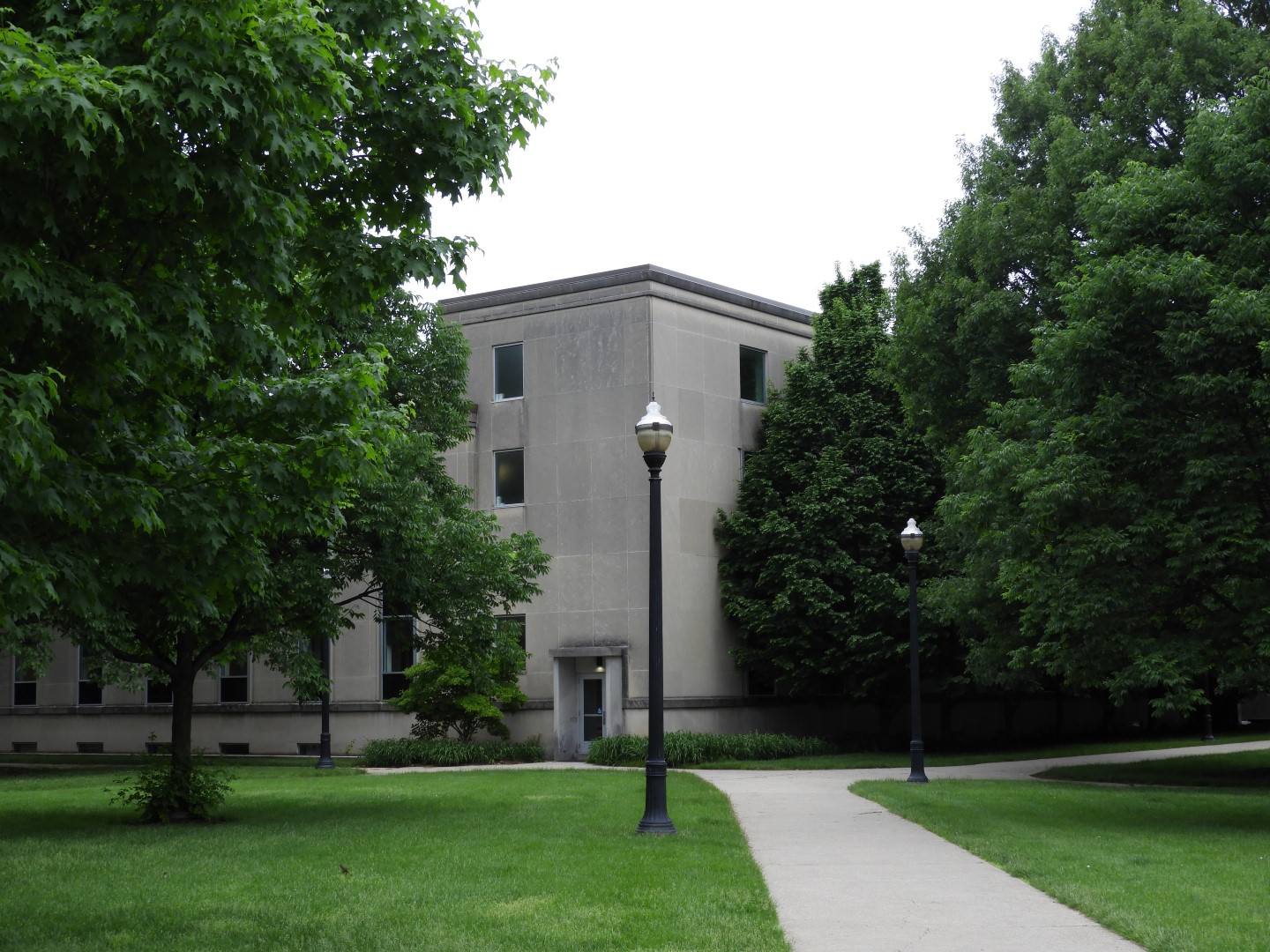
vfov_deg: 26.6
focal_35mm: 55
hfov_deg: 34.9
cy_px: 476
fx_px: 2018
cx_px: 635
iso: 100
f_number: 4
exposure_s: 1/400
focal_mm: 9.9
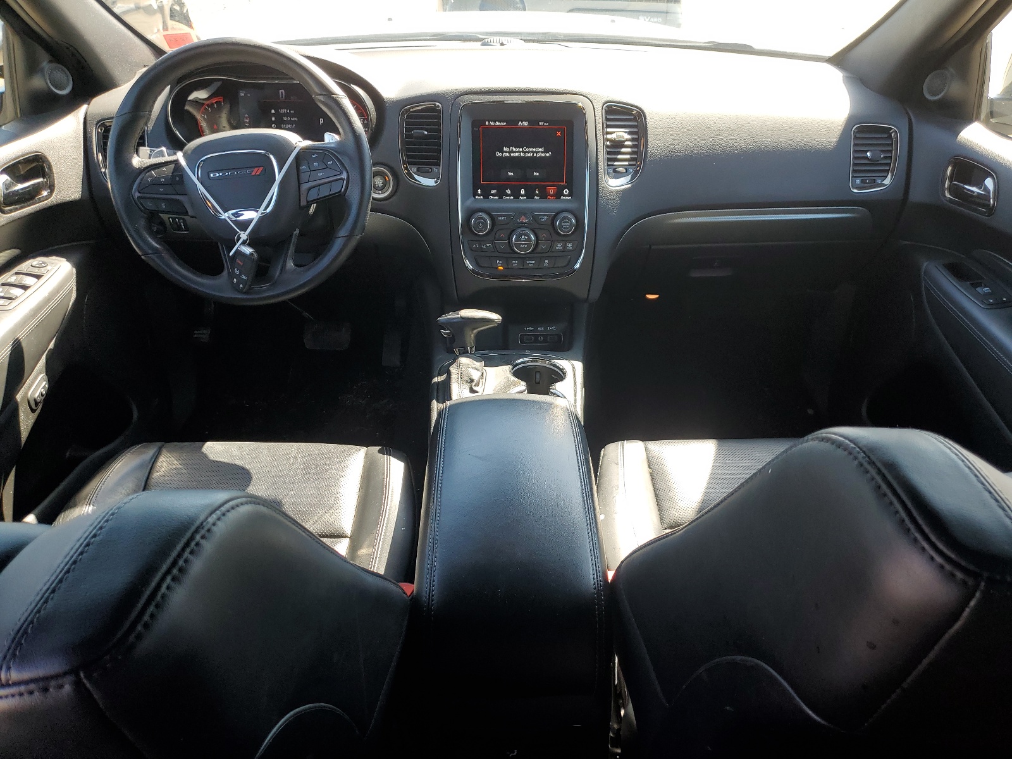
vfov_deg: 53.1
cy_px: 380
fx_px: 760
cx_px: 506
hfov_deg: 67.3
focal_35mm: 26
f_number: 1.5
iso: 50
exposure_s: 1/227
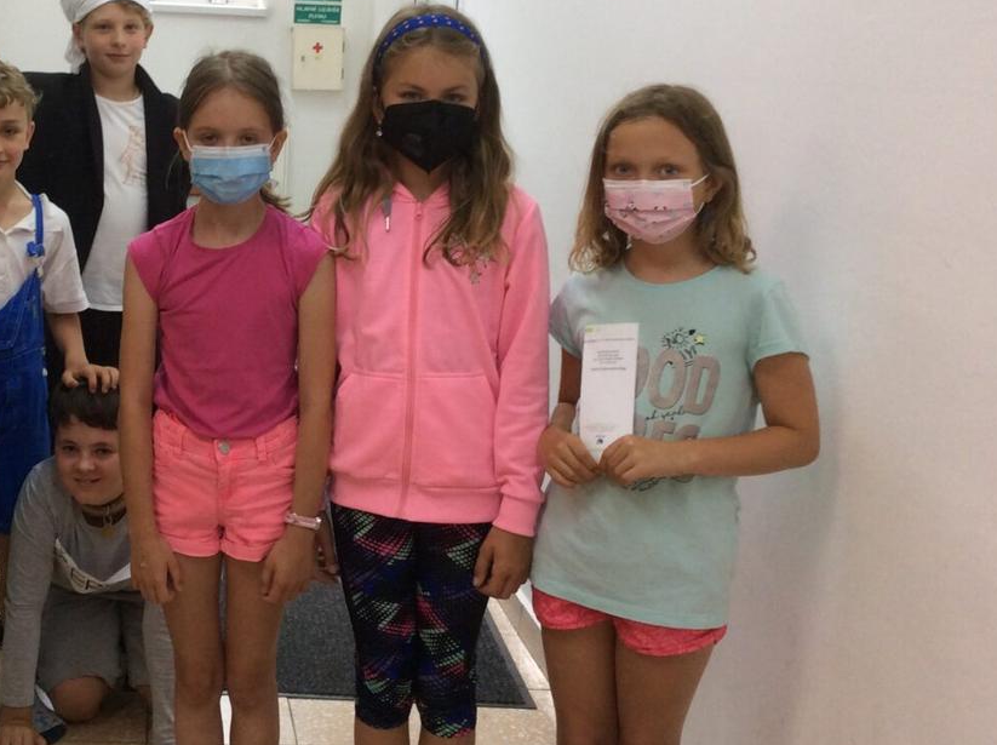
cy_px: 276
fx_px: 1496
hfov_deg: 35.8
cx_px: 214
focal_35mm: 52
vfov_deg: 27.9
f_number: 2.4
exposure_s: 1/25
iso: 50
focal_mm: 3.3
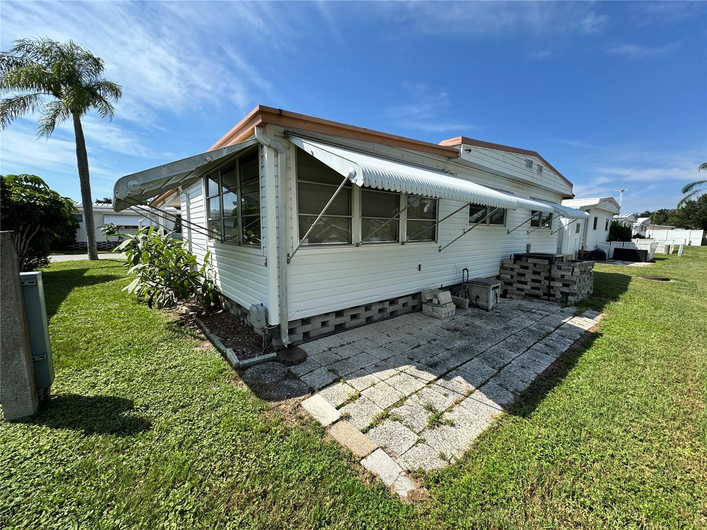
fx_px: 286
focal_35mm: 14
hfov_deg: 102.1
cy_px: 265
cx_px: 354
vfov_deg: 85.7
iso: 50
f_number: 2.2
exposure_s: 1/1346
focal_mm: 2.22
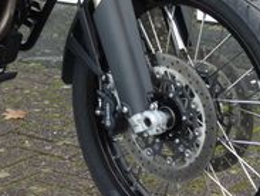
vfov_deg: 10.2
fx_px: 1076
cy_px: -48
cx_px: -3
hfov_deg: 13.6
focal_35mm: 143
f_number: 3.6
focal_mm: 7.3
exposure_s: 1/80
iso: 200
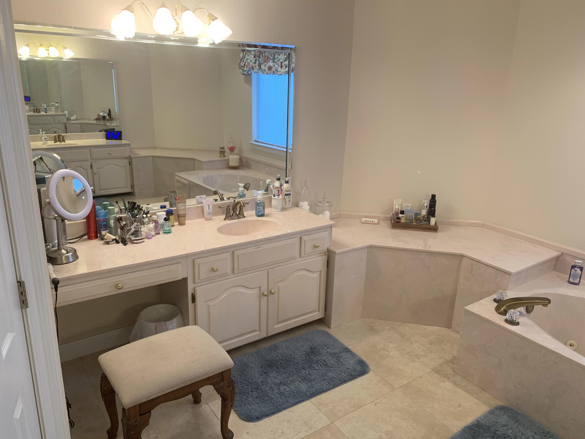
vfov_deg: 53.1
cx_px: 292
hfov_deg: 67.3
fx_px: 439
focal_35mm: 26
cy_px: 220
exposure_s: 1/60
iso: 64
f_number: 1.8
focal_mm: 4.25
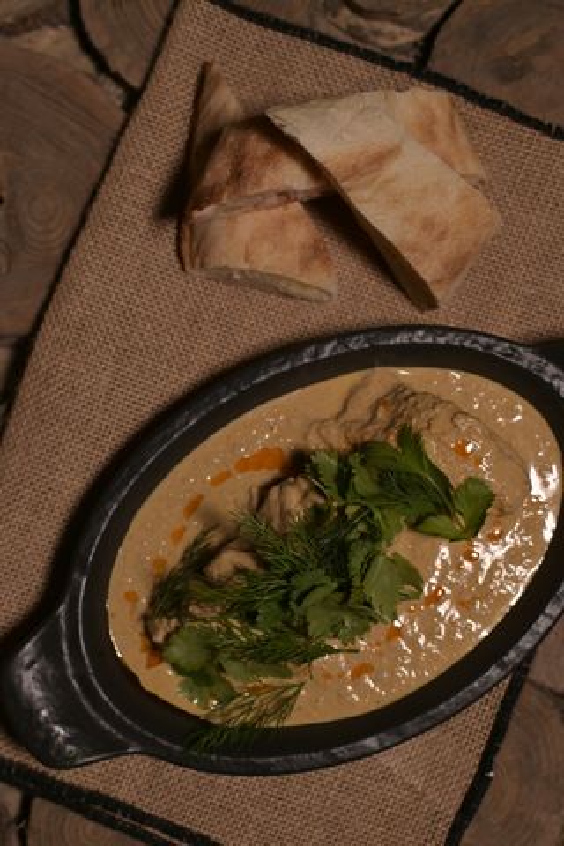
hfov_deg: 25.8
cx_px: 282
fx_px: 1234
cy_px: 423
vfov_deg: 37.9
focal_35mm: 52
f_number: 4
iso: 160
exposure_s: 1/160
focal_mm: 35
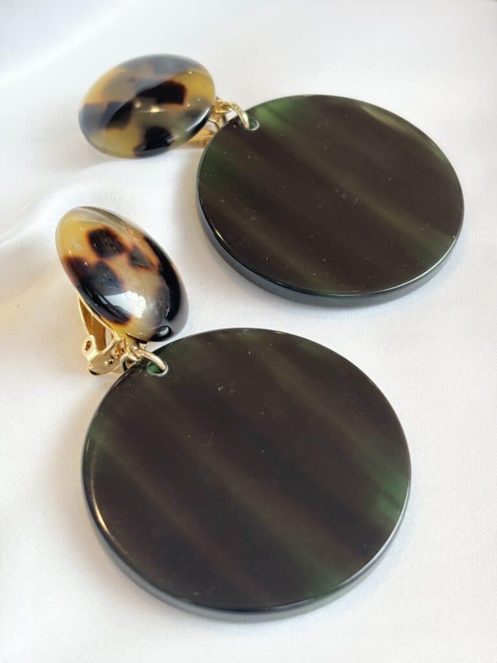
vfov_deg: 36.8
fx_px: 995
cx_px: 248
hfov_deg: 28.0
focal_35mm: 52
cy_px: 332
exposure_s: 1/225
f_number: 1.6
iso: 32
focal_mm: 5.96
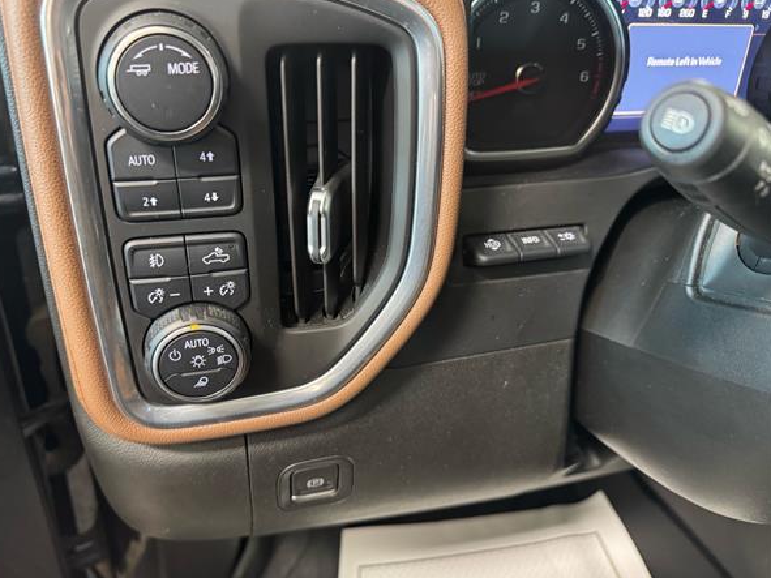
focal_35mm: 26
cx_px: 359
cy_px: 287
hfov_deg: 67.2
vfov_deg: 53.0
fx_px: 579
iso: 800
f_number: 1.78
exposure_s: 1/40
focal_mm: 6.76
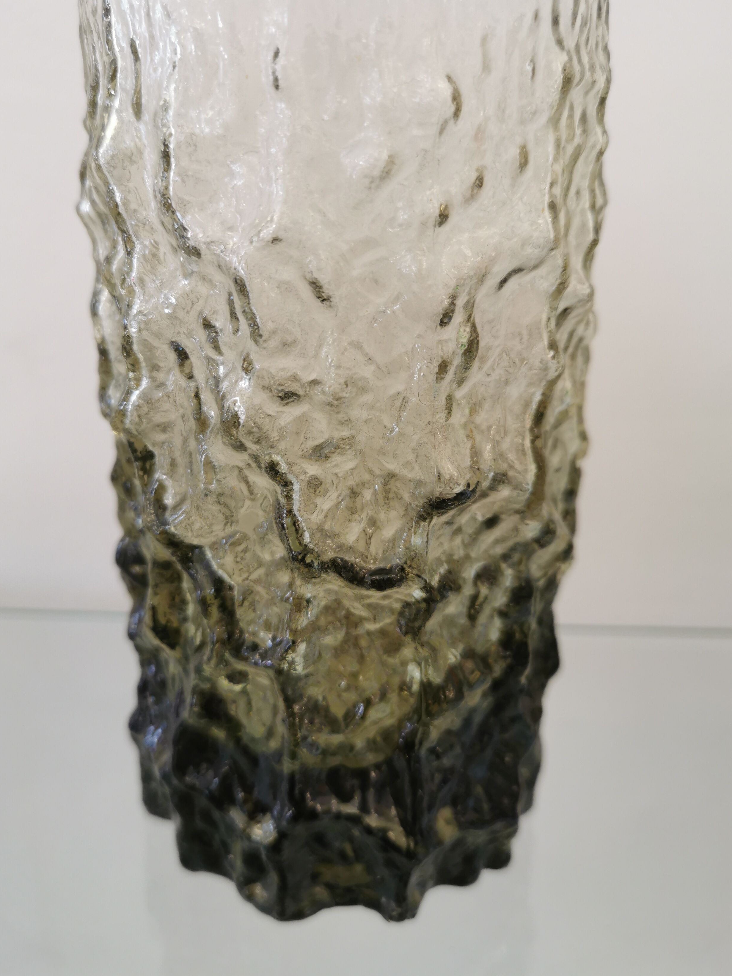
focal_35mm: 30
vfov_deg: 59.8
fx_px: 846
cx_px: 347
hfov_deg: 46.8
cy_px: 440
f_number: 1.8
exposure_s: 1/50
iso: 125
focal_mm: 5.58
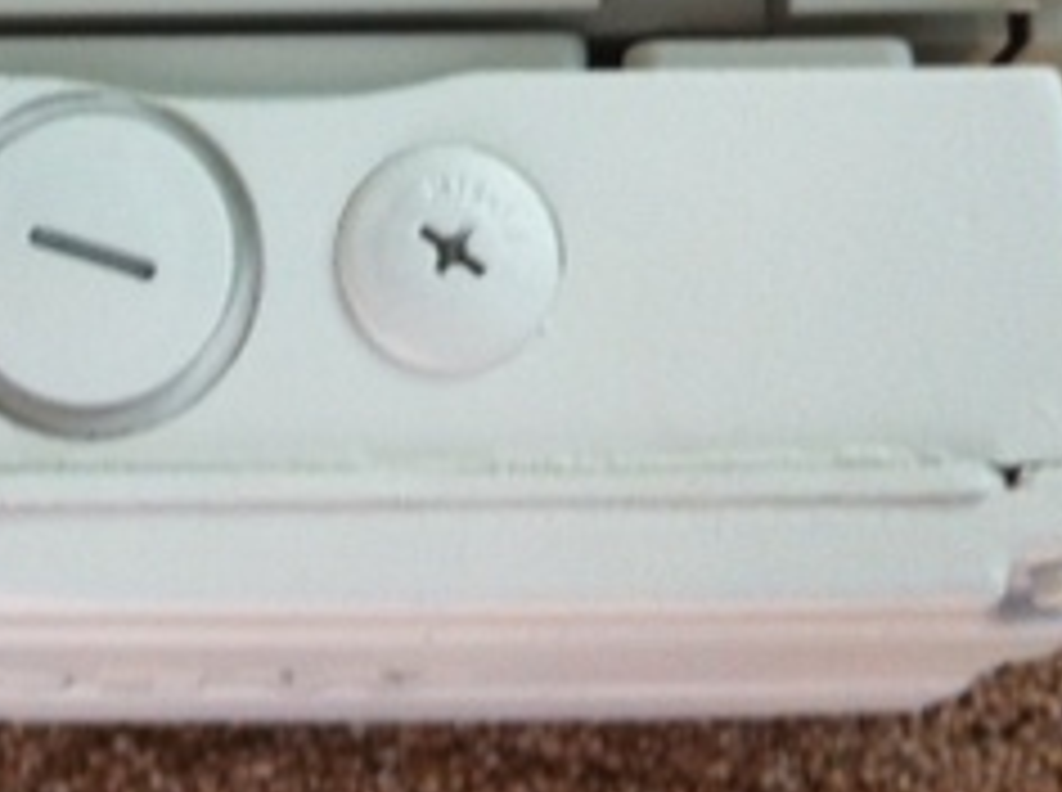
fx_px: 2909
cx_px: 18
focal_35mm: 95
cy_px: -171
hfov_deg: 20.1
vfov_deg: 15.0
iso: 80
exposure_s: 1/129
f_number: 2.8
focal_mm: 3.85
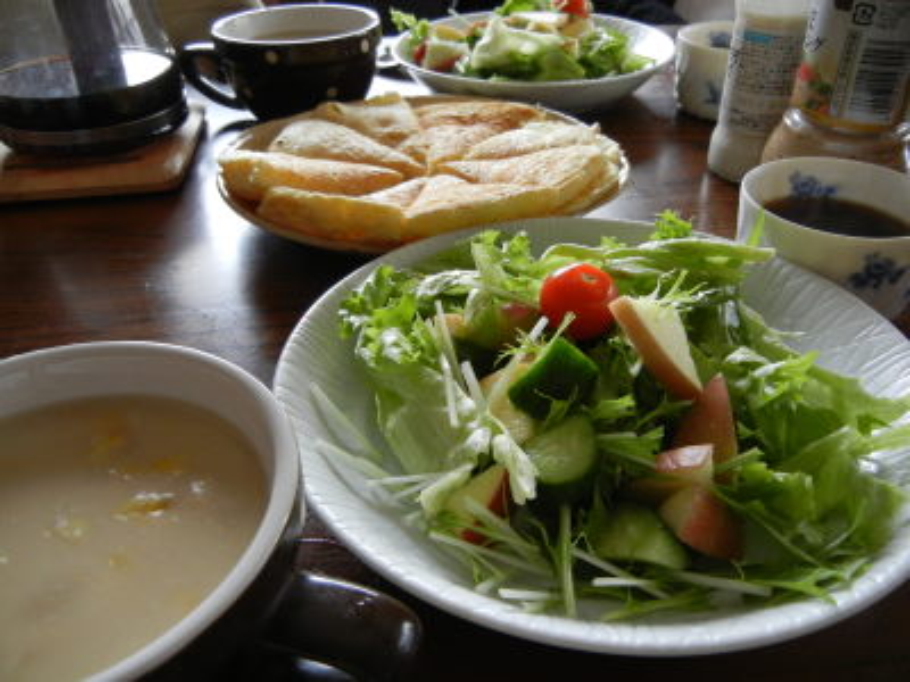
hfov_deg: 60.0
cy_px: 341
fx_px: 789
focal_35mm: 30
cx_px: 455
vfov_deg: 46.8
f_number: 3.5
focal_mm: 5.4
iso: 400
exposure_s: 1/29.5
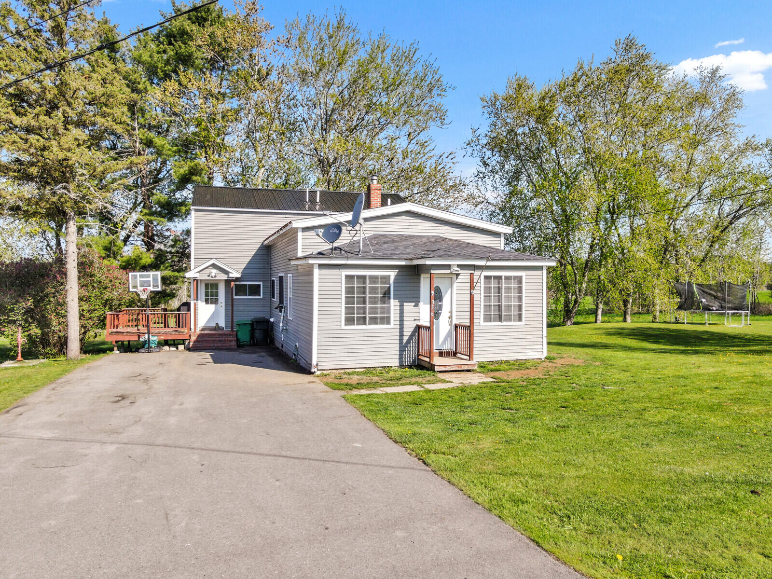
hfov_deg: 71.6
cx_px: 386
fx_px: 535
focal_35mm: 24
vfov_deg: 56.8
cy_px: 290
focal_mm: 4.5
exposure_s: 1/800
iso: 200
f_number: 2.8
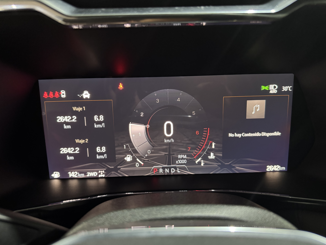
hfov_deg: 71.6
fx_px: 226
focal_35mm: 24
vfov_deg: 56.8
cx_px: 163
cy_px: 122
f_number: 1.78
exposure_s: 1/38
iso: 1000
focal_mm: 6.76
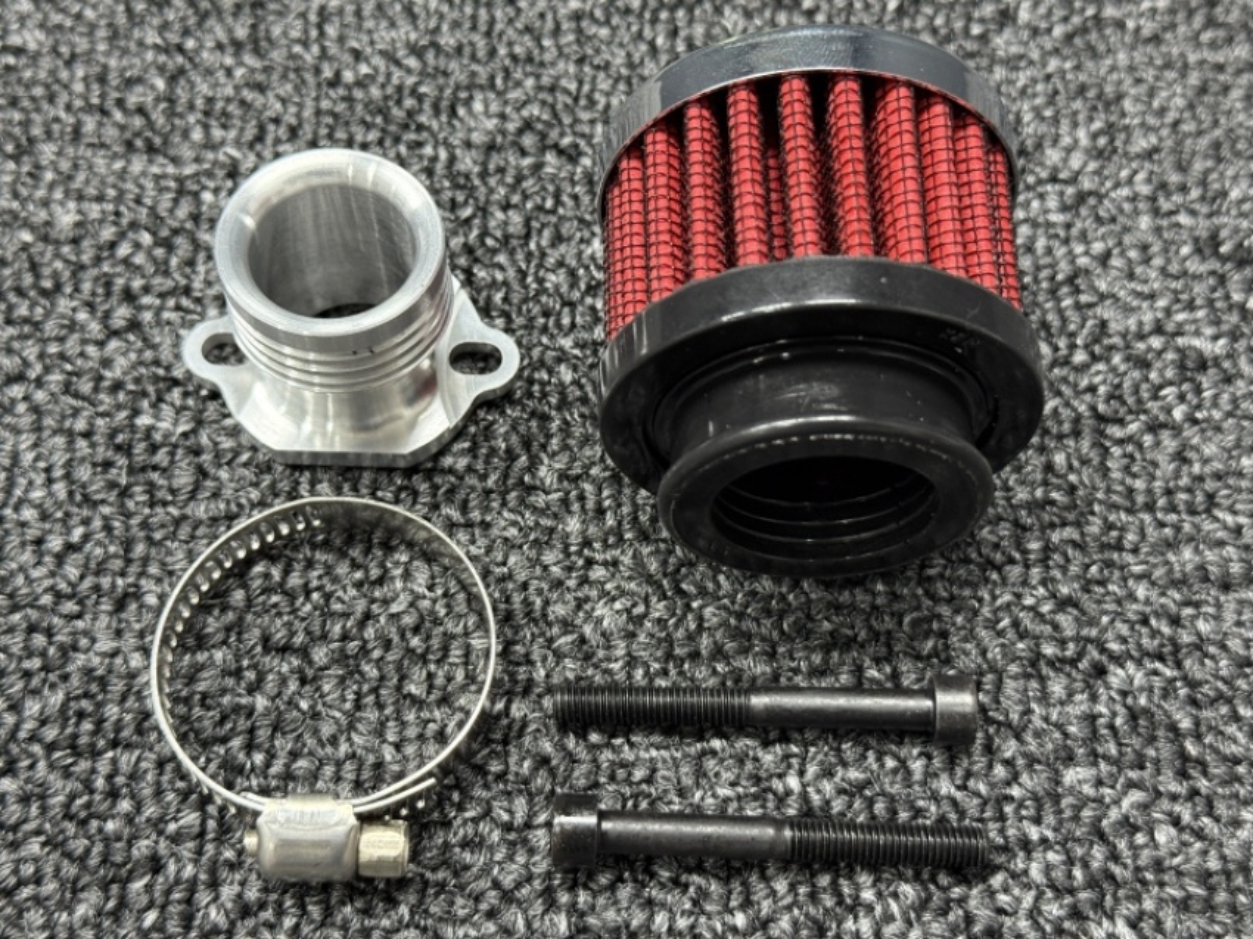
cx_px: 626
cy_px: 470
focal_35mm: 48
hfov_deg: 39.7
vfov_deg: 30.3
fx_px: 1737
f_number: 1.78
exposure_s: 1/50
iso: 250
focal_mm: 6.76
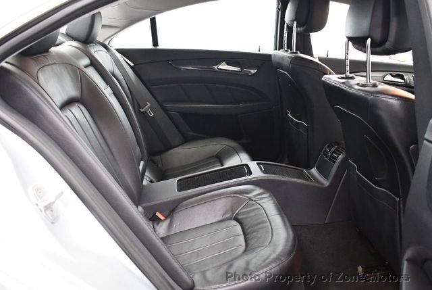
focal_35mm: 36
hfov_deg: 53.1
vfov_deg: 37.0
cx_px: 216
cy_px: 145
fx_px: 433
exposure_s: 1/60
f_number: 3.5
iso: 3200
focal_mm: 18
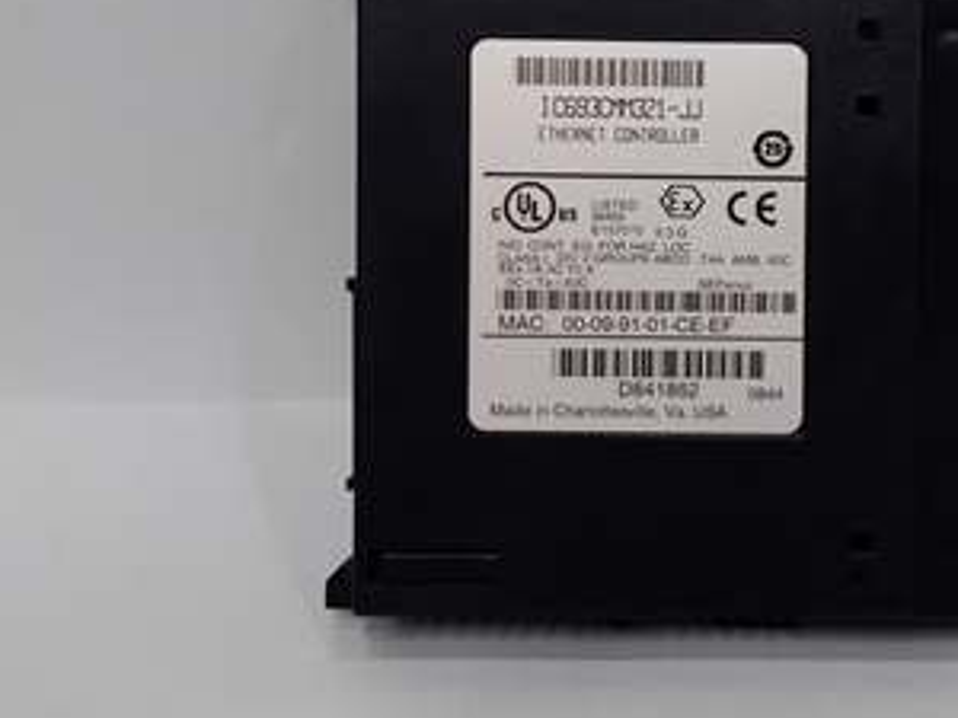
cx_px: 696
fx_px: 1494
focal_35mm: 54
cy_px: 236
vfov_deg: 26.9
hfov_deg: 34.9
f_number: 2
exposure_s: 1/33
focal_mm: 3.79
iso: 211
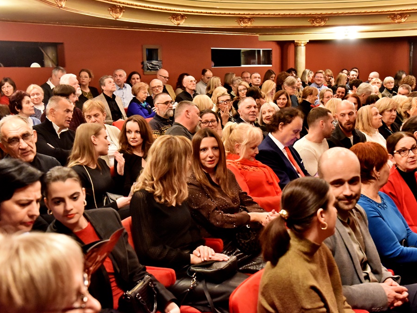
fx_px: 578
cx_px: 204
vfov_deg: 30.3
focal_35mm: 48
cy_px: 155
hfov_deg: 39.7
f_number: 5
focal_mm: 44
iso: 10000
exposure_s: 1/30
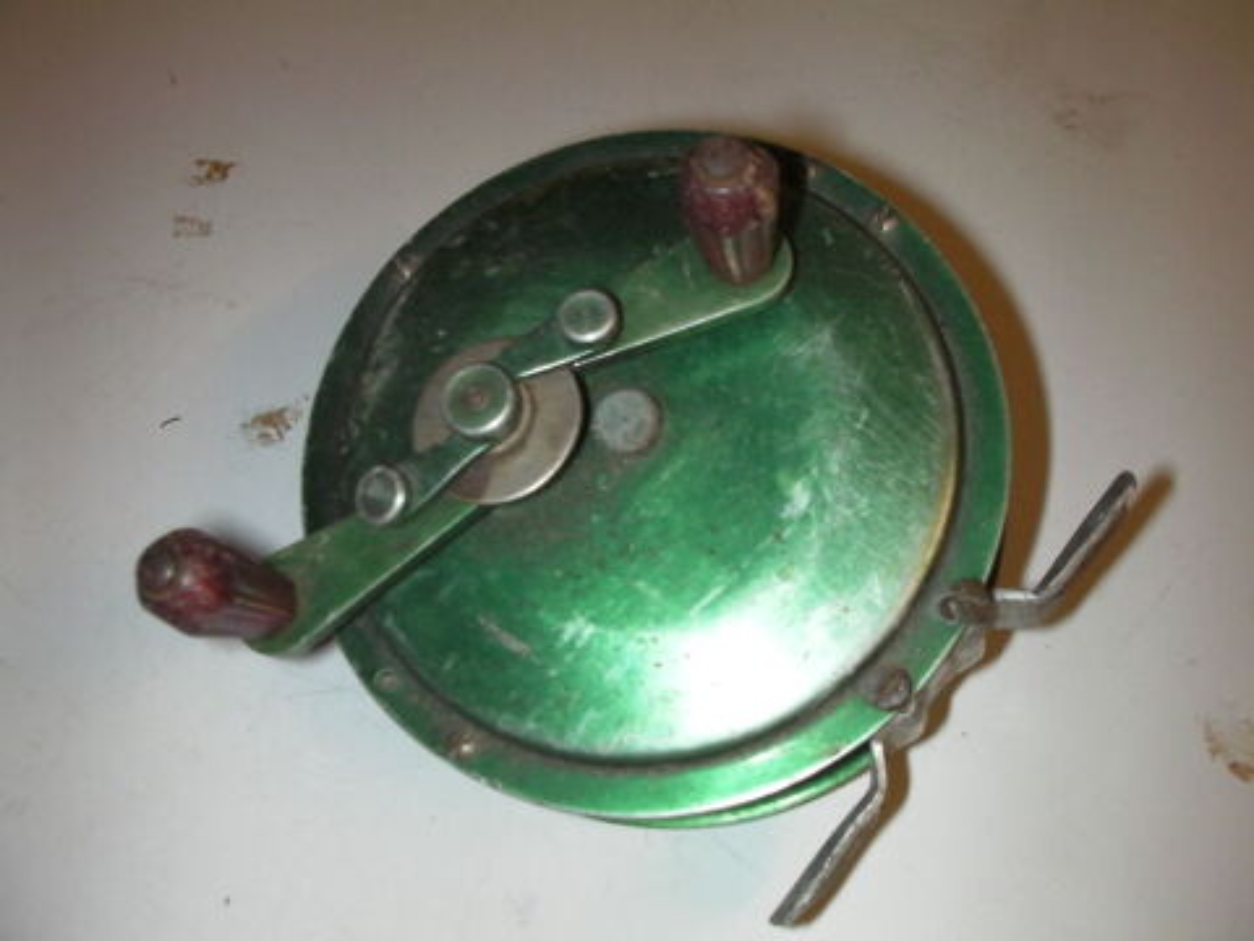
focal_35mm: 38
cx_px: 627
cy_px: 470
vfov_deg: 37.7
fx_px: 1377
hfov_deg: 49.0
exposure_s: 1/30
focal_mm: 6.3
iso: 200
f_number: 5.6
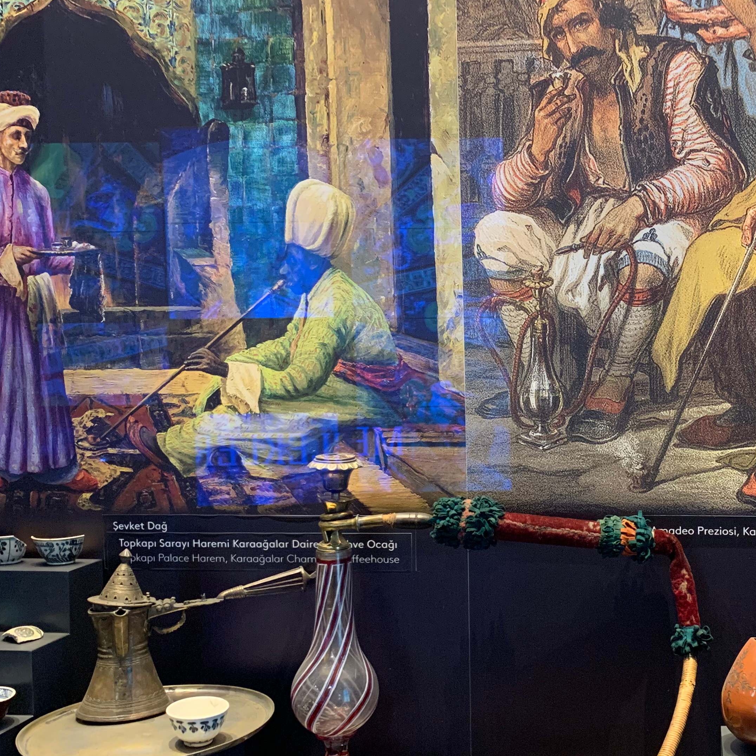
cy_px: 423
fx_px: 1062
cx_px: 584
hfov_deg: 38.0
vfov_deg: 39.1
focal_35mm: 43
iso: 250
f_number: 1.8
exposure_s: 1/60
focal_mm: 4.25
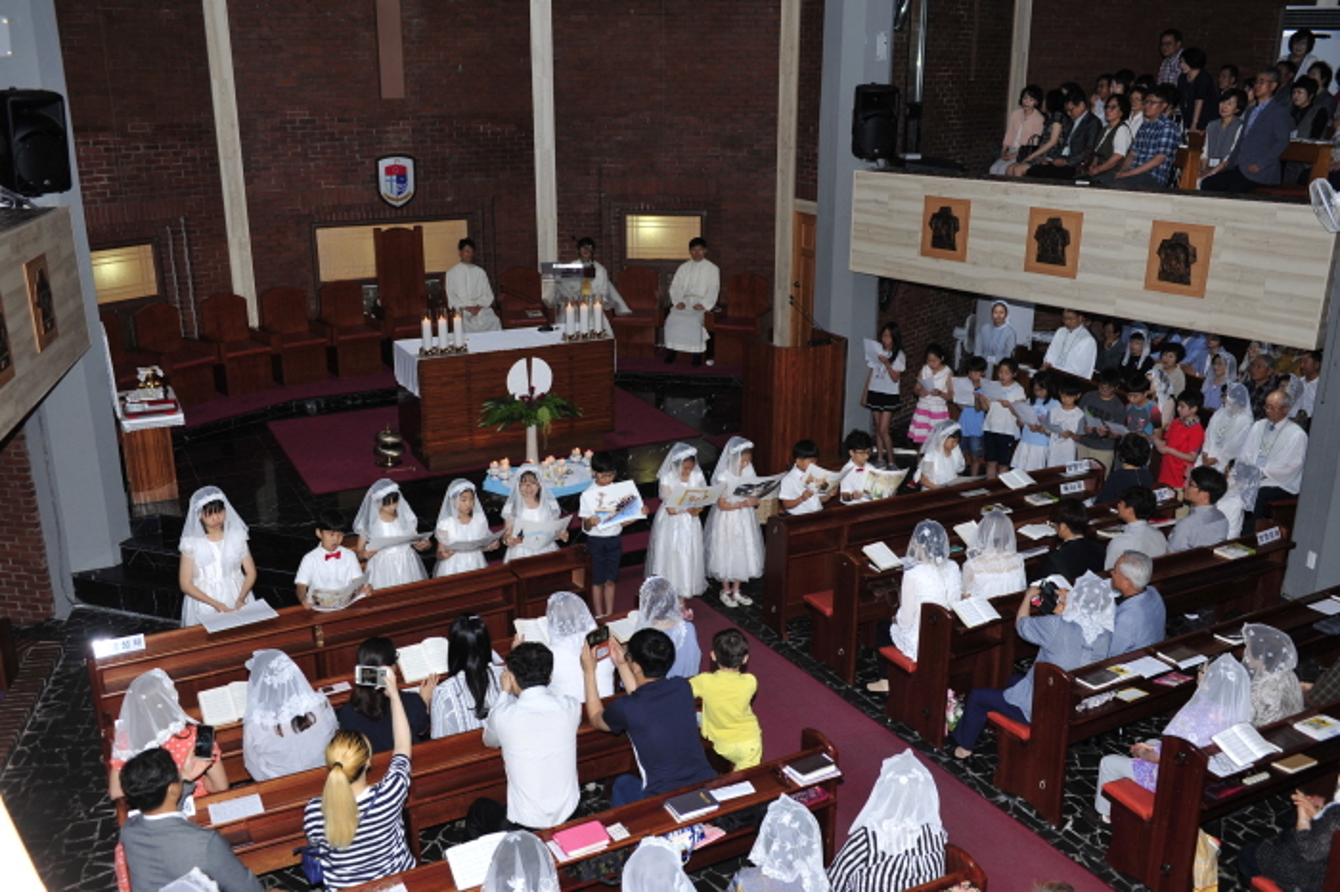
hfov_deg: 55.8
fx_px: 1265
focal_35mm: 34
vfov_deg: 38.8
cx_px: 670
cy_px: 446
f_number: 5.6
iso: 200
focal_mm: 34
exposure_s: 1/60
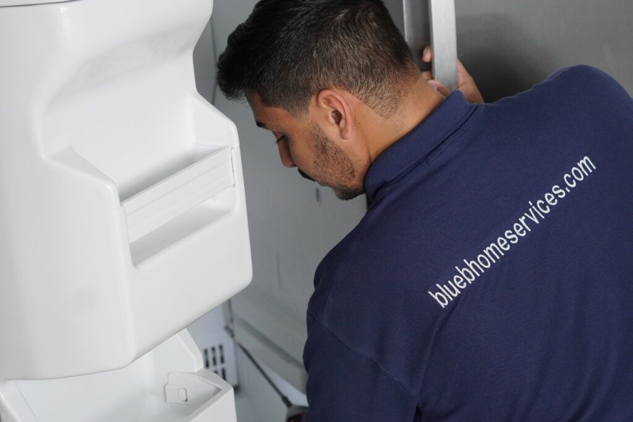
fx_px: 1319
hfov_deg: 27.0
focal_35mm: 75
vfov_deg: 18.2
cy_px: 211
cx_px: 316
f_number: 4
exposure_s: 1/160
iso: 1600
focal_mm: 50
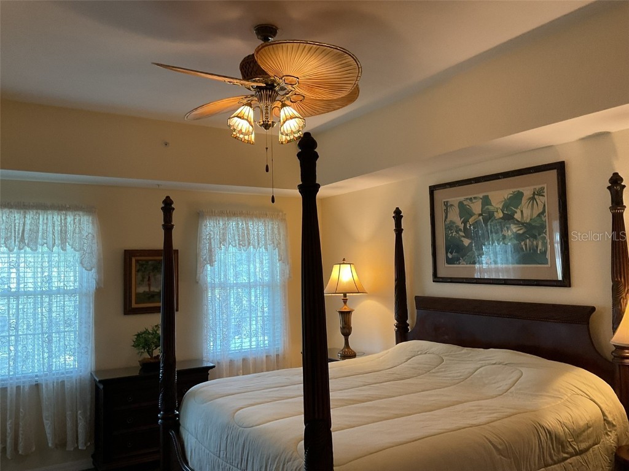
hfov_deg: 61.7
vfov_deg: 48.2
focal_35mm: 29
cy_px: 236
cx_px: 314
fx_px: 527
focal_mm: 3
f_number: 1.8
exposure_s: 1/60
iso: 100
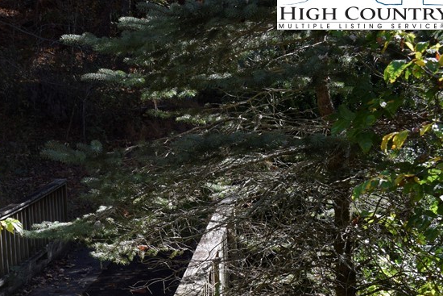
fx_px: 911
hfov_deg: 26.1
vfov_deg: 18.1
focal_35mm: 74
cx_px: 14
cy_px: 278
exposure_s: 1/250
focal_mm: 25
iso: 360
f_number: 8
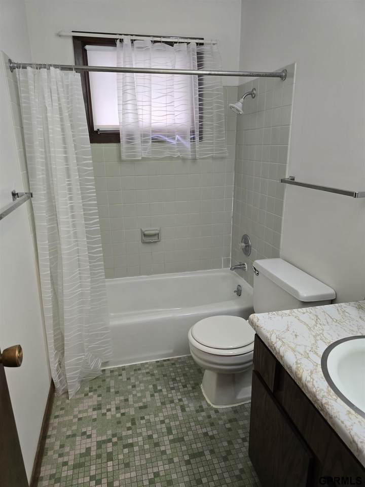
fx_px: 323
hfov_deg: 58.9
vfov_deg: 73.9
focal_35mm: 23
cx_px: 182
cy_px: 244
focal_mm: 6.3
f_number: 1.7
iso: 400
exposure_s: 1/120
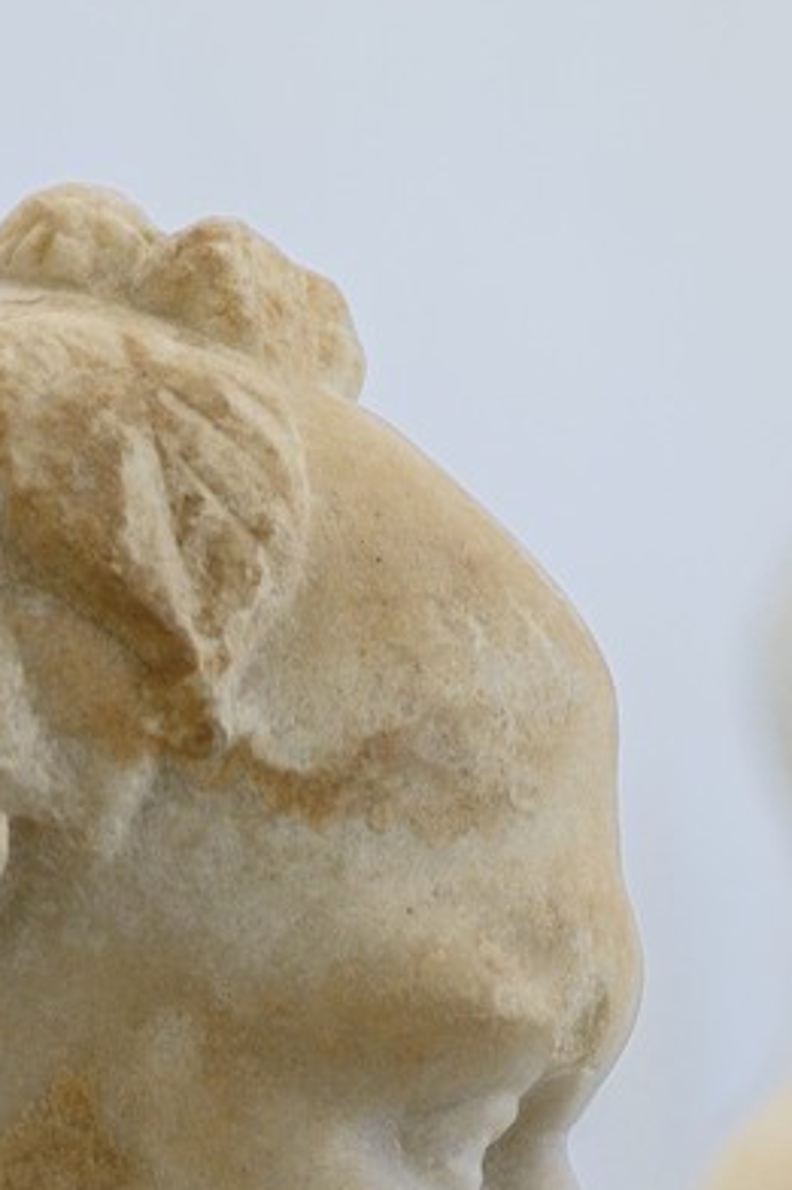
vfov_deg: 7.0
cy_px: 2386
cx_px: 323
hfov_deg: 4.8
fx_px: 9446
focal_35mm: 286
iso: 800
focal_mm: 70
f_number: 5.6
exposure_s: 1/250
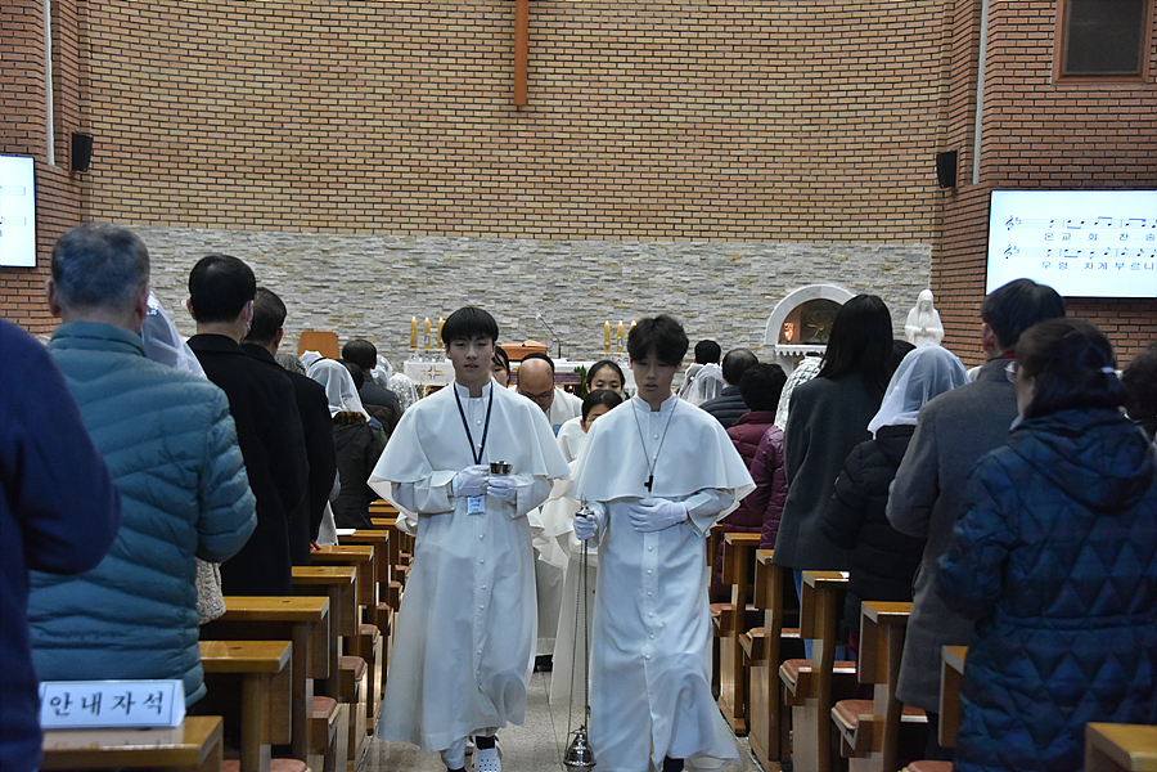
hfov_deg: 35.6
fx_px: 1800
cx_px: 578
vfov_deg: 24.2
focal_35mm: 56
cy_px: 386
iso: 4000
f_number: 5
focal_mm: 56
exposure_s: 1/125
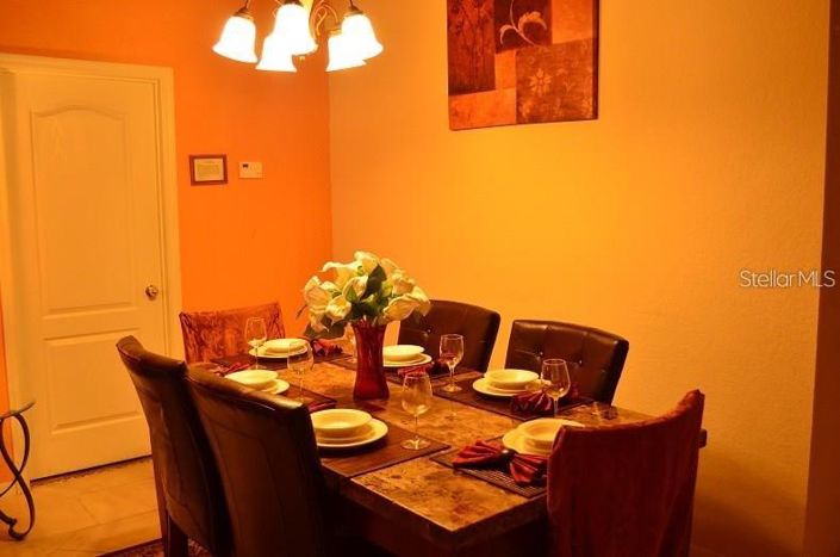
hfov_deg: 57.3
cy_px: 278
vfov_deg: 39.8
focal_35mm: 33
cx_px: 420
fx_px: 768
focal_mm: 22
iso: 800
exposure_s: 1/50
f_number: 3.8
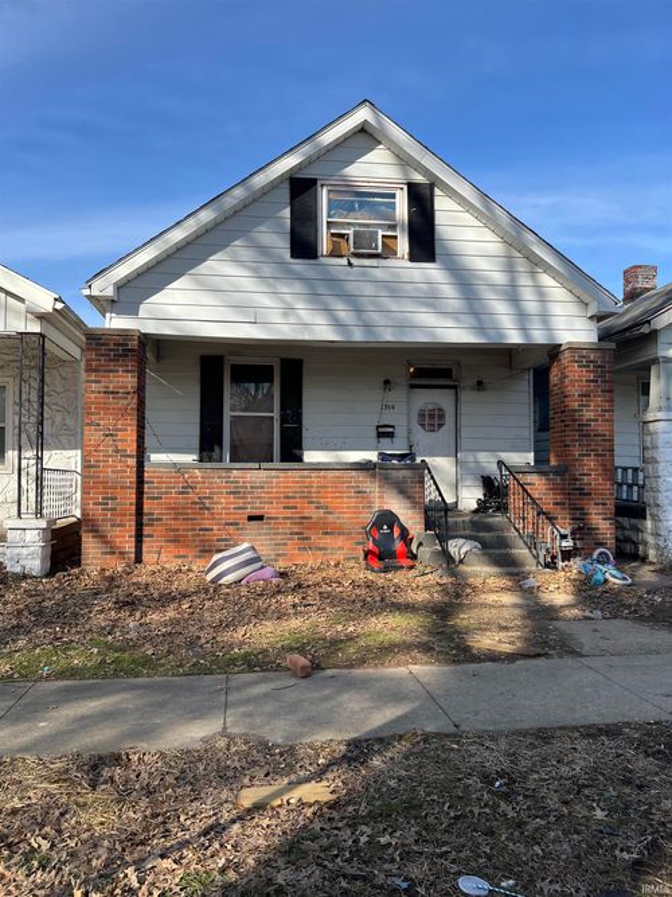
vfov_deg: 67.3
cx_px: 336
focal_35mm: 26
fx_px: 673
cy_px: 448
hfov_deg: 53.0
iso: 50
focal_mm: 5.7
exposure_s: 1/2404
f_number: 1.5
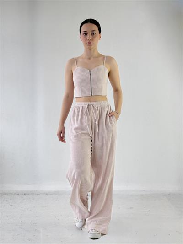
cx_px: 92
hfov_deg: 30.3
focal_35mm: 48
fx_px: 338
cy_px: 122
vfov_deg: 39.6
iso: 50
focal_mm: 6.76
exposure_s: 1/180
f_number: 1.78
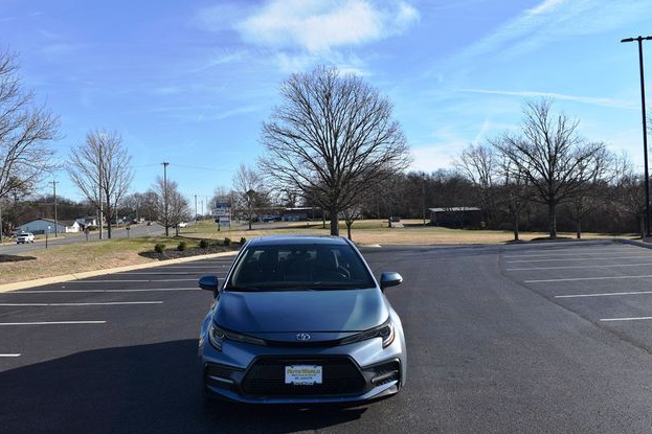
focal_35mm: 37
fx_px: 670
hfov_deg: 51.9
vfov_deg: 35.9
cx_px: 321
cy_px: 219
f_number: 8
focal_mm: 24
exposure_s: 1/250
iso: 100
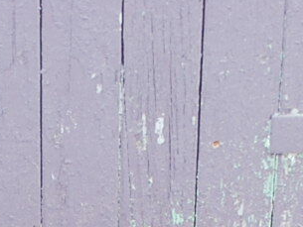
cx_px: 57
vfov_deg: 6.3
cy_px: 639
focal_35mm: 220
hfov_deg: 9.0
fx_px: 1926
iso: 200
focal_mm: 24
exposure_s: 1/60
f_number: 4.2
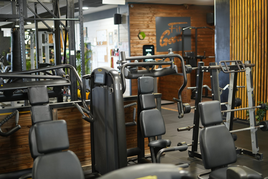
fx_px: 372
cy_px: 90
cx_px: 134
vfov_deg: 27.0
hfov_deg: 39.6
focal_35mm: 50
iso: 640
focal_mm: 50
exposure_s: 1/50
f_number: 1.8
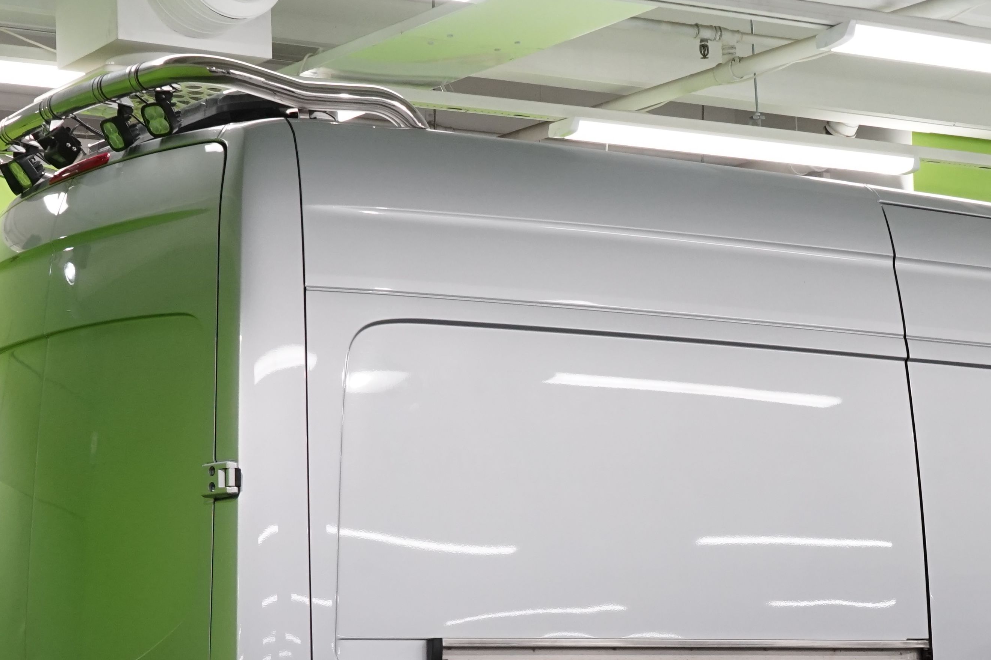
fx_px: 2505
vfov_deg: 14.7
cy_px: 696
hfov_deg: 22.1
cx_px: 796
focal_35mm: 91
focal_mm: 40
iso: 1250
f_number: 10
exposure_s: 1/50
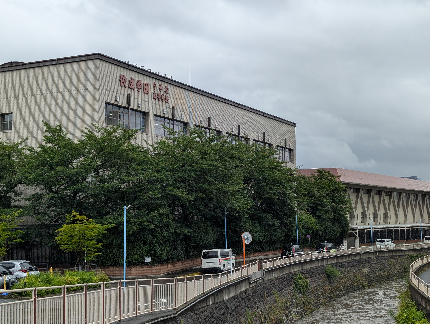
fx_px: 610
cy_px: 162
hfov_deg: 38.9
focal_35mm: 49
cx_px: 215
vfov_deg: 29.7
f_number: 1.68
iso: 21
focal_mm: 6.9
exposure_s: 1/633
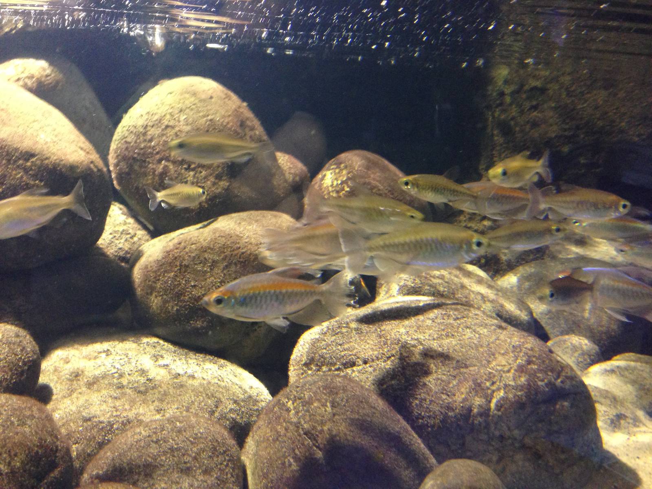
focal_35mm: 33
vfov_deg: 42.9
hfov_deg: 55.4
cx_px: 326
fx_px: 622
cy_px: 244
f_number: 2.4
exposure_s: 1/20
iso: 250
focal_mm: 4.12
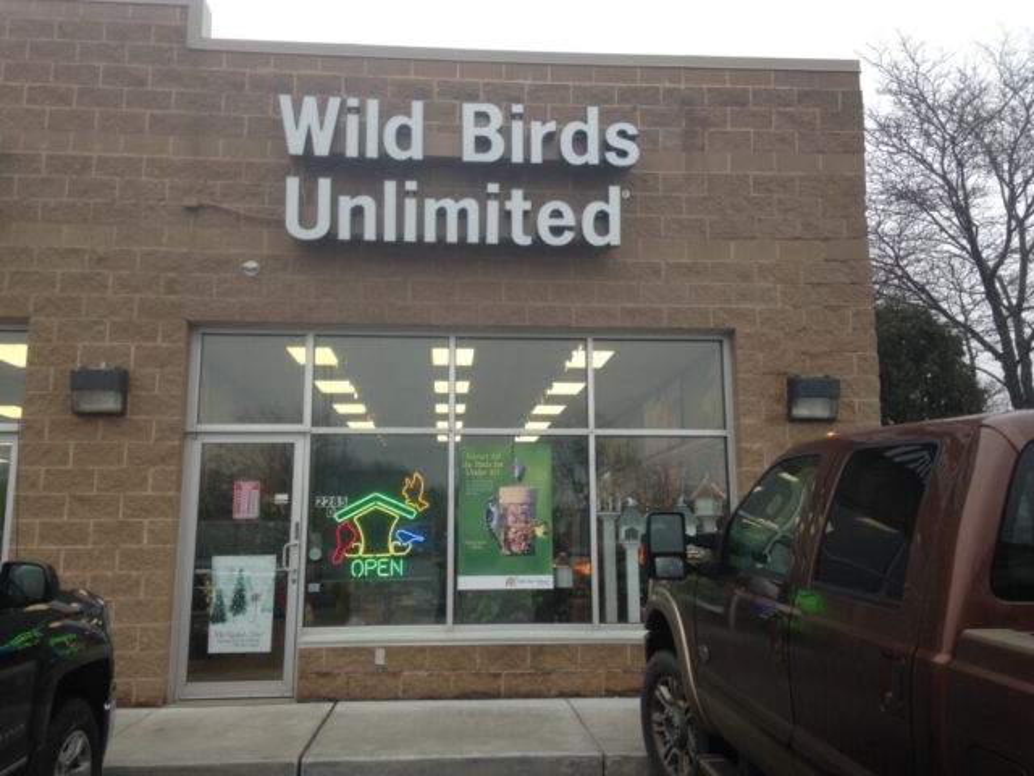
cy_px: 388
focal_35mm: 33
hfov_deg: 55.4
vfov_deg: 42.9
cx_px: 517
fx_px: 986
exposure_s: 1/120
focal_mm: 4.12
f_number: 2.4
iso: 50
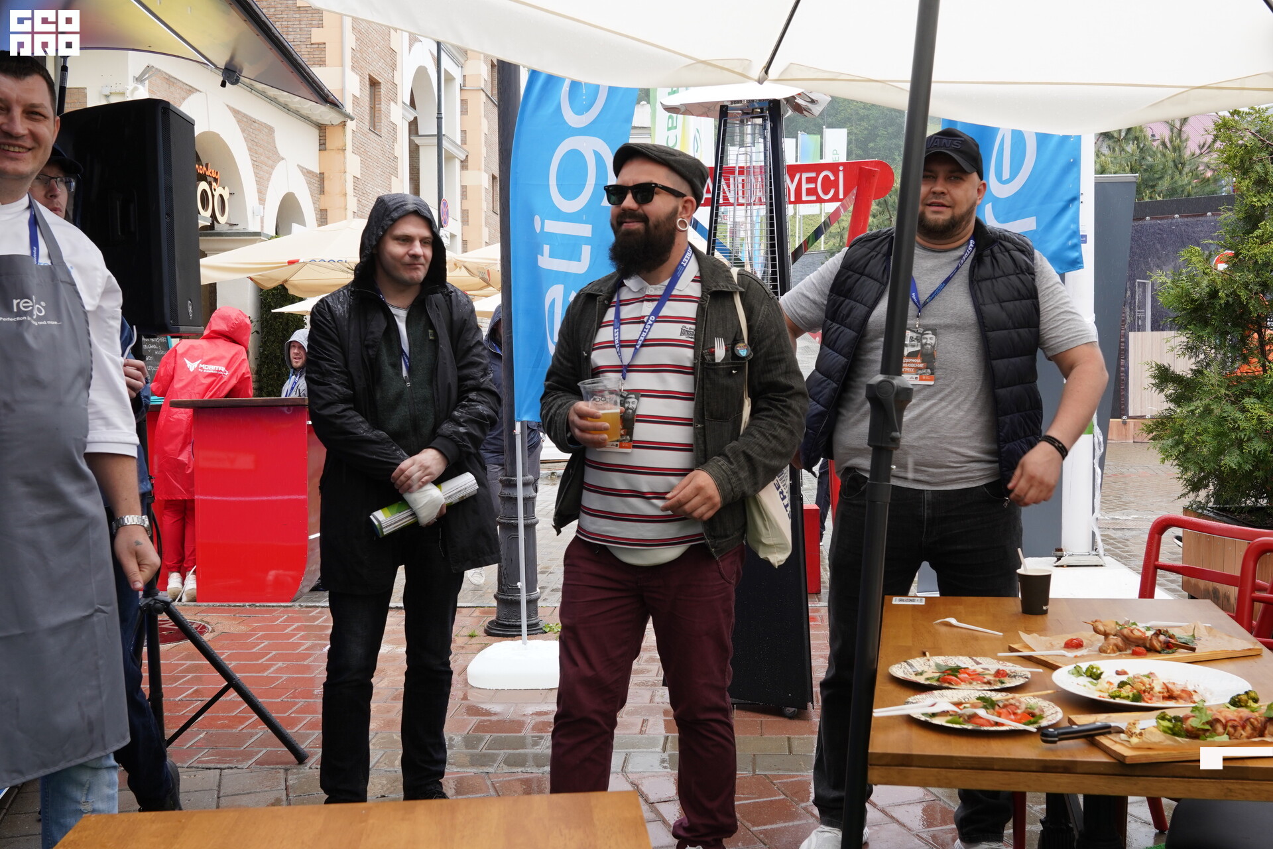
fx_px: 1273
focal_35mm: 36
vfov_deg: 36.9
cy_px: 424
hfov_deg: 53.1
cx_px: 636
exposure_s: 1/200
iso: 250
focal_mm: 24
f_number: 7.1
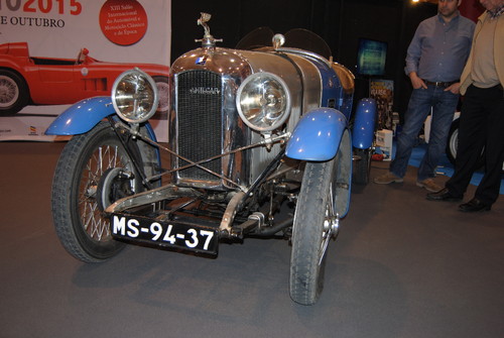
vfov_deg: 43.7
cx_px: 252
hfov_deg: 61.9
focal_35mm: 30
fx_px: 421
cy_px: 169
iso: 200
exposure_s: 1/60
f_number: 3.5
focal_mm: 20
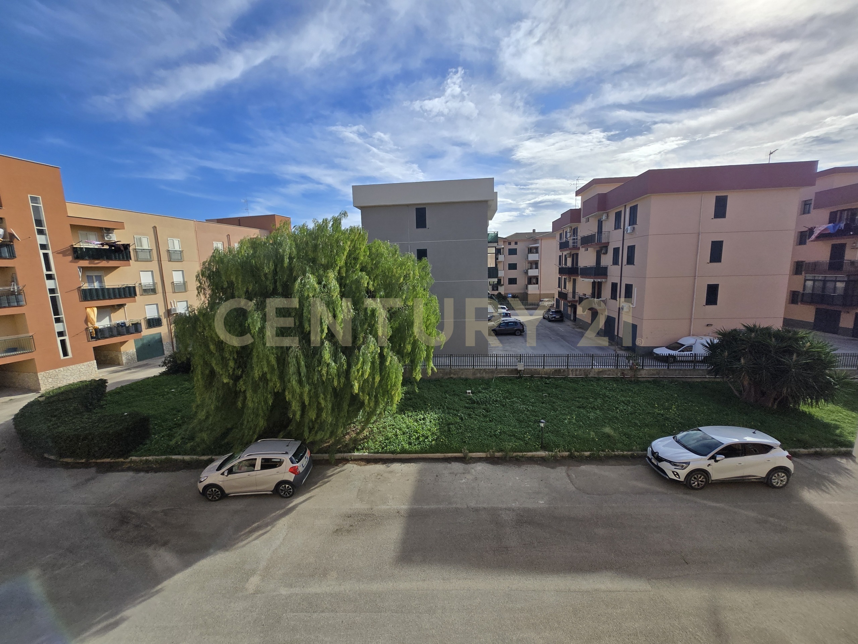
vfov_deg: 89.9
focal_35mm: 13
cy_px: 322
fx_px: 322
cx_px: 429
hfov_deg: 106.2
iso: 25
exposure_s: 1/1951
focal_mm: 1.7
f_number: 2.2
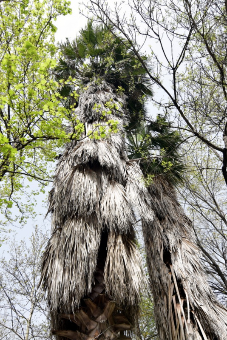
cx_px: 114
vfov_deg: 73.7
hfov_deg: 53.2
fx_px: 227
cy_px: 170
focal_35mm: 24
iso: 400
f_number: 11
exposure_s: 1/400
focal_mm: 16
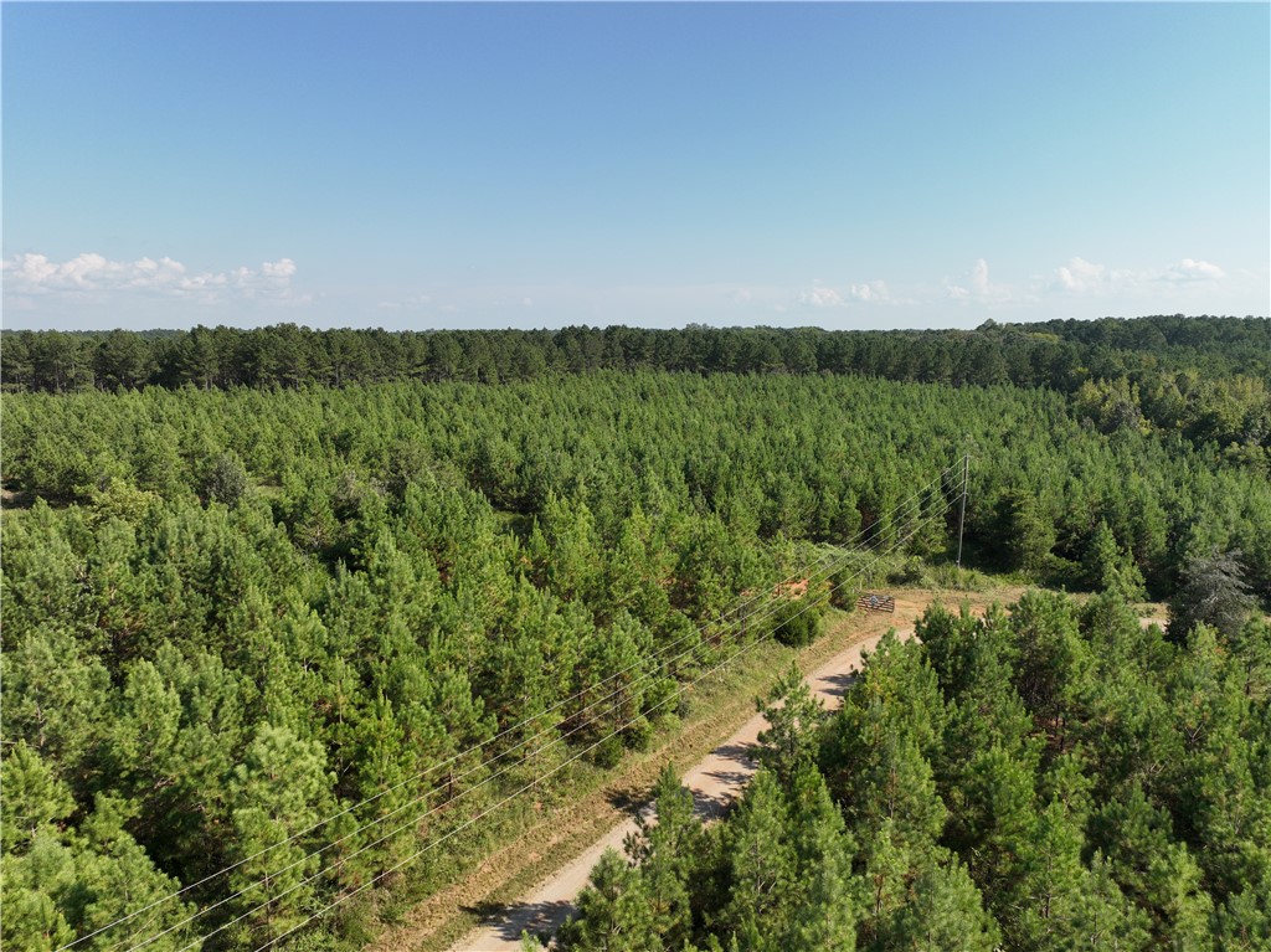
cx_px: 636
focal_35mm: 24
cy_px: 476
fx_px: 881
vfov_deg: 56.8
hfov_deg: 71.6
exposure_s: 1/200
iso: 100
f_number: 2.8
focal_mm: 12.29
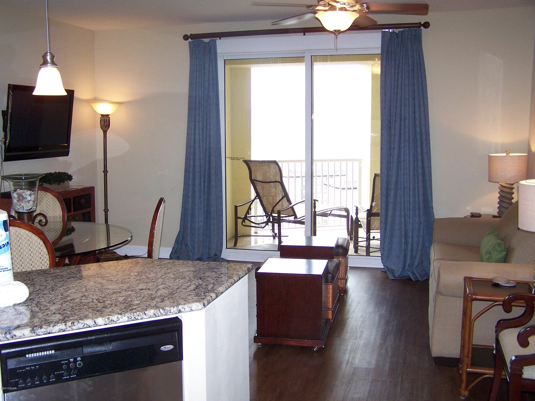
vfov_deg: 37.7
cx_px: 268
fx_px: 587
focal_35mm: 38
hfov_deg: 49.0
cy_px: 200
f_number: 2.8
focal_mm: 6.3
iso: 140
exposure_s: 1/60
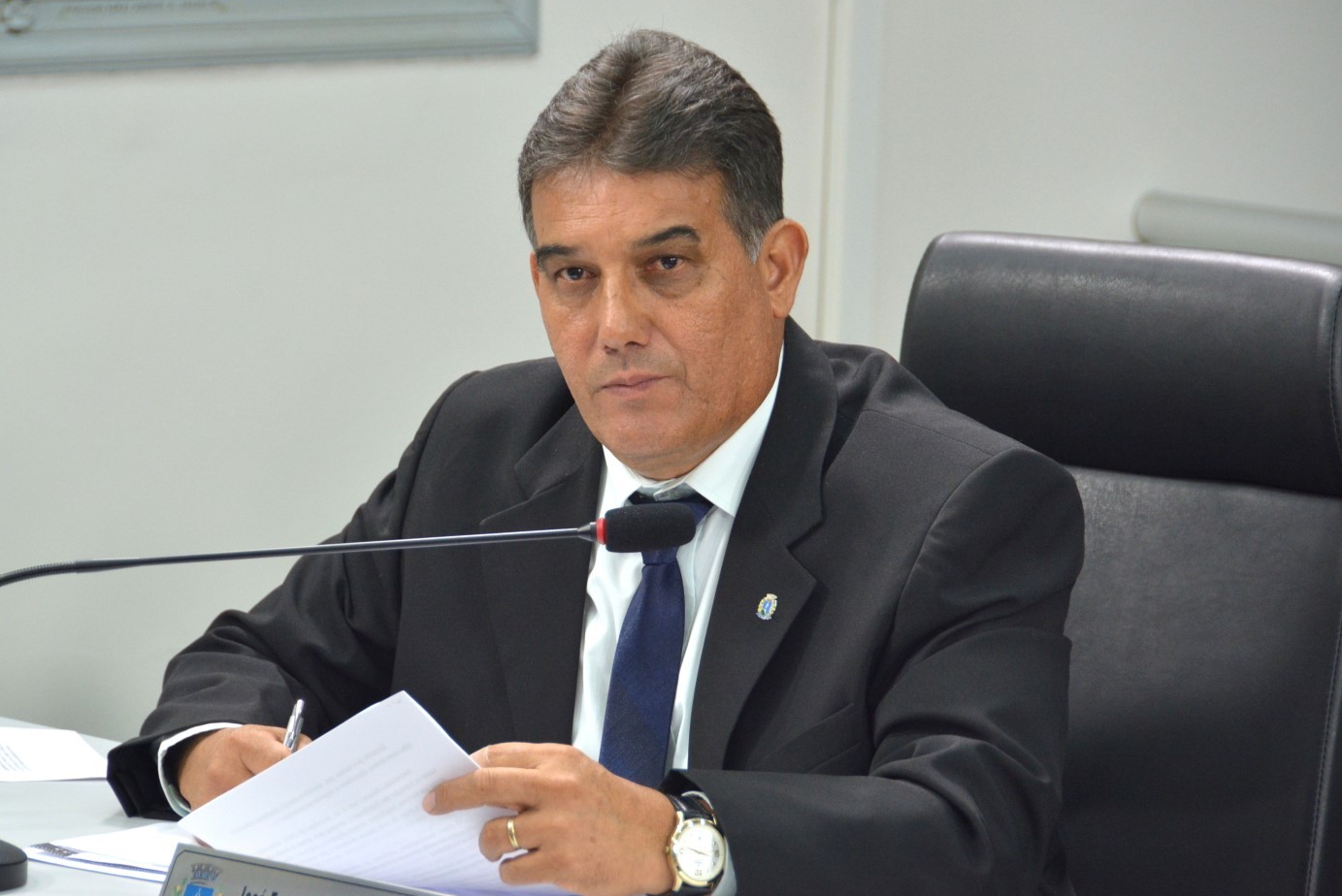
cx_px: 597
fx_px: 9810
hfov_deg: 7.8
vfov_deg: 5.2
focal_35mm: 263
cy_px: 455
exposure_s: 1/125
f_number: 5.6
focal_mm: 150
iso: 900
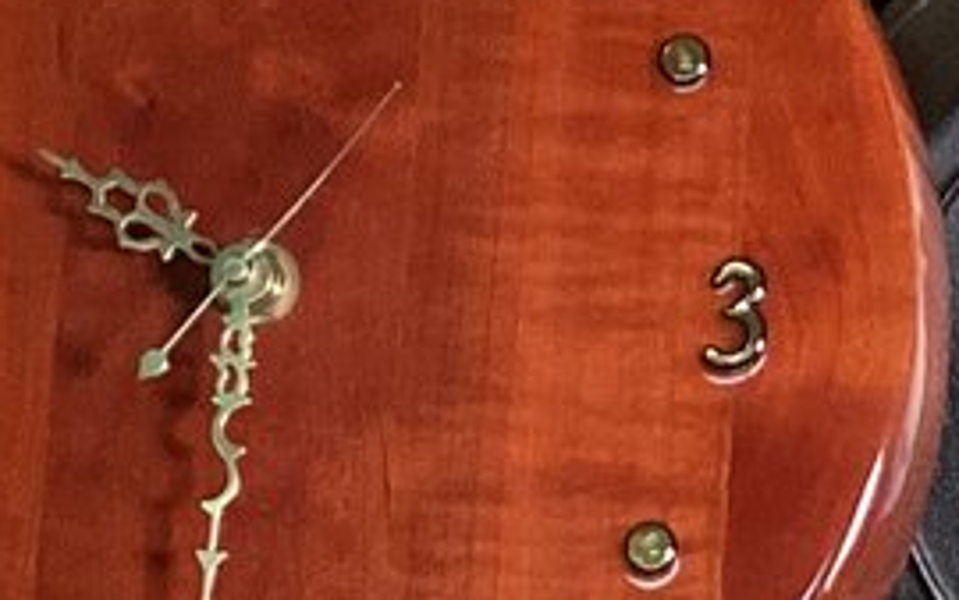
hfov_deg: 11.2
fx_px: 4811
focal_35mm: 184
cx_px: 1089
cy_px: 545
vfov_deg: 7.1
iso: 200
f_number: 2.4
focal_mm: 3.3
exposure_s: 1/60
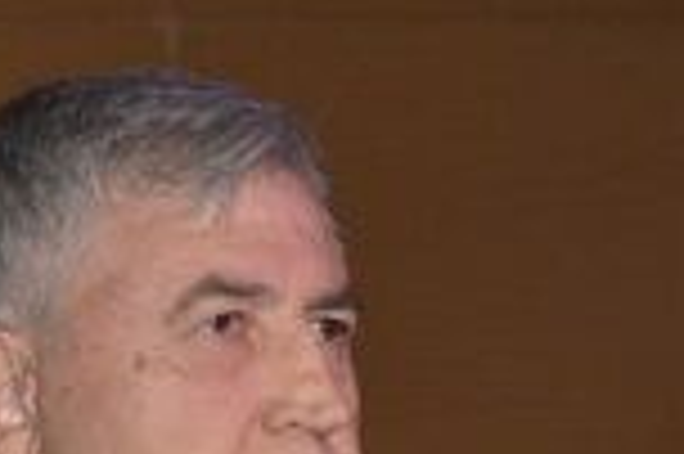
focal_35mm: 380
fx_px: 7212
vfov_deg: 3.6
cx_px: -99
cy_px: 721
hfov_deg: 5.4
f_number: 5.3
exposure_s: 1/200
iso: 720
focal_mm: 48
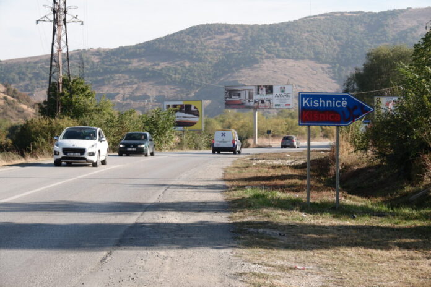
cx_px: 216
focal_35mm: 83
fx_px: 994
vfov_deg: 16.5
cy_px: 144
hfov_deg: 24.5
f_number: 5.6
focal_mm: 55
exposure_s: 1/500
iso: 200
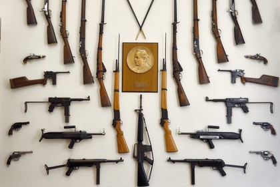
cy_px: 94
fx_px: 296
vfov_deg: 35.1
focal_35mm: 38
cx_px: 140
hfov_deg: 50.7
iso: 3200
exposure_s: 1/80
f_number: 6.3
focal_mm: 38
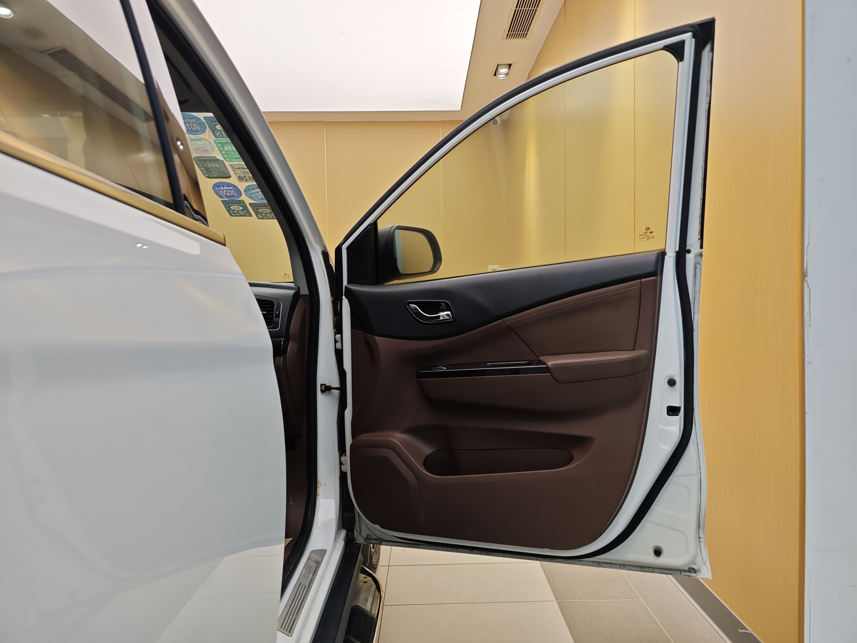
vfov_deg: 58.9
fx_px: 569
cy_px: 322
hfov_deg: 73.9
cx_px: 428
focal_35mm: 23
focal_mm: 8.7
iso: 64
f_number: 1.9
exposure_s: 1/100
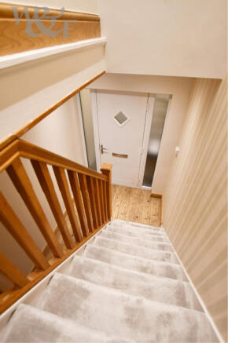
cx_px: 114
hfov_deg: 67.2
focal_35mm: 18
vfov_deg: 90.1
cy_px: 172
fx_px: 172
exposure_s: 1/125
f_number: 3.5
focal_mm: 12
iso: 1400
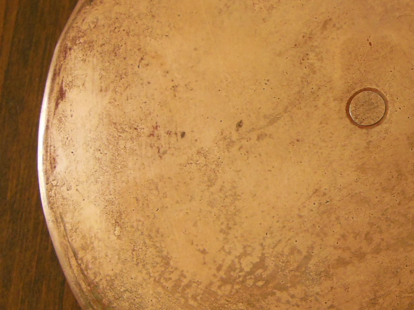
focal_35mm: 70
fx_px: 837
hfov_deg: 26.7
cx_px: 387
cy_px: 132
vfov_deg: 21.0
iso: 400
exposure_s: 1/30
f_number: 3.9
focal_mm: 6
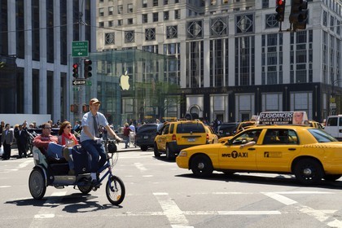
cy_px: 114
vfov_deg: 27.0
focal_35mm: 50
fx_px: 475
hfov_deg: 39.6
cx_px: 171
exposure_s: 1/320
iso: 400
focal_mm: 50
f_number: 13
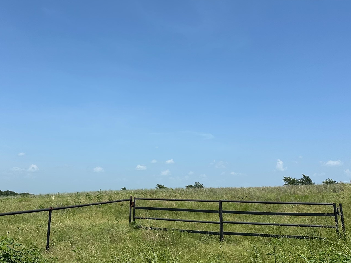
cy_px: 106
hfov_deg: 51.0
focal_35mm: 36
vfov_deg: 39.5
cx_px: 138
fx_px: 365
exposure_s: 1/6623
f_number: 1.78
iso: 80
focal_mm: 6.86
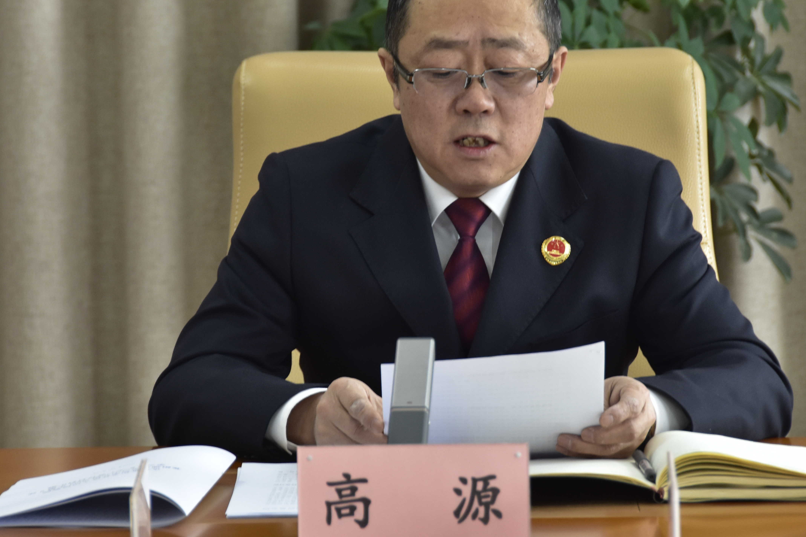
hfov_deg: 7.3
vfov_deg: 4.8
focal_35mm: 284
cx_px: 423
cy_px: 221
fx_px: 6351
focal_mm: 135
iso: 1000
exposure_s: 1/80
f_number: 5.6
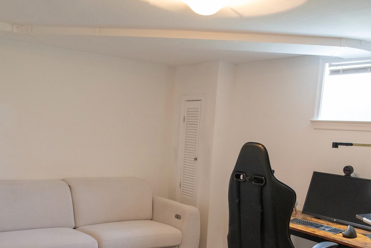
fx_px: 392
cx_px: 195
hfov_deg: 50.7
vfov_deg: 34.3
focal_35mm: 38
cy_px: 186
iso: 4000
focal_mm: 24
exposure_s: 1/125
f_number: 5.6
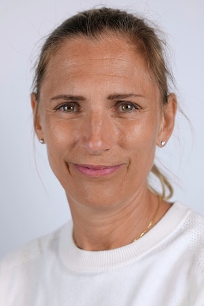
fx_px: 595
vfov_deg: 28.8
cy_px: 153
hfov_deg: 19.5
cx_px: 102
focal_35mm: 70
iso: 320
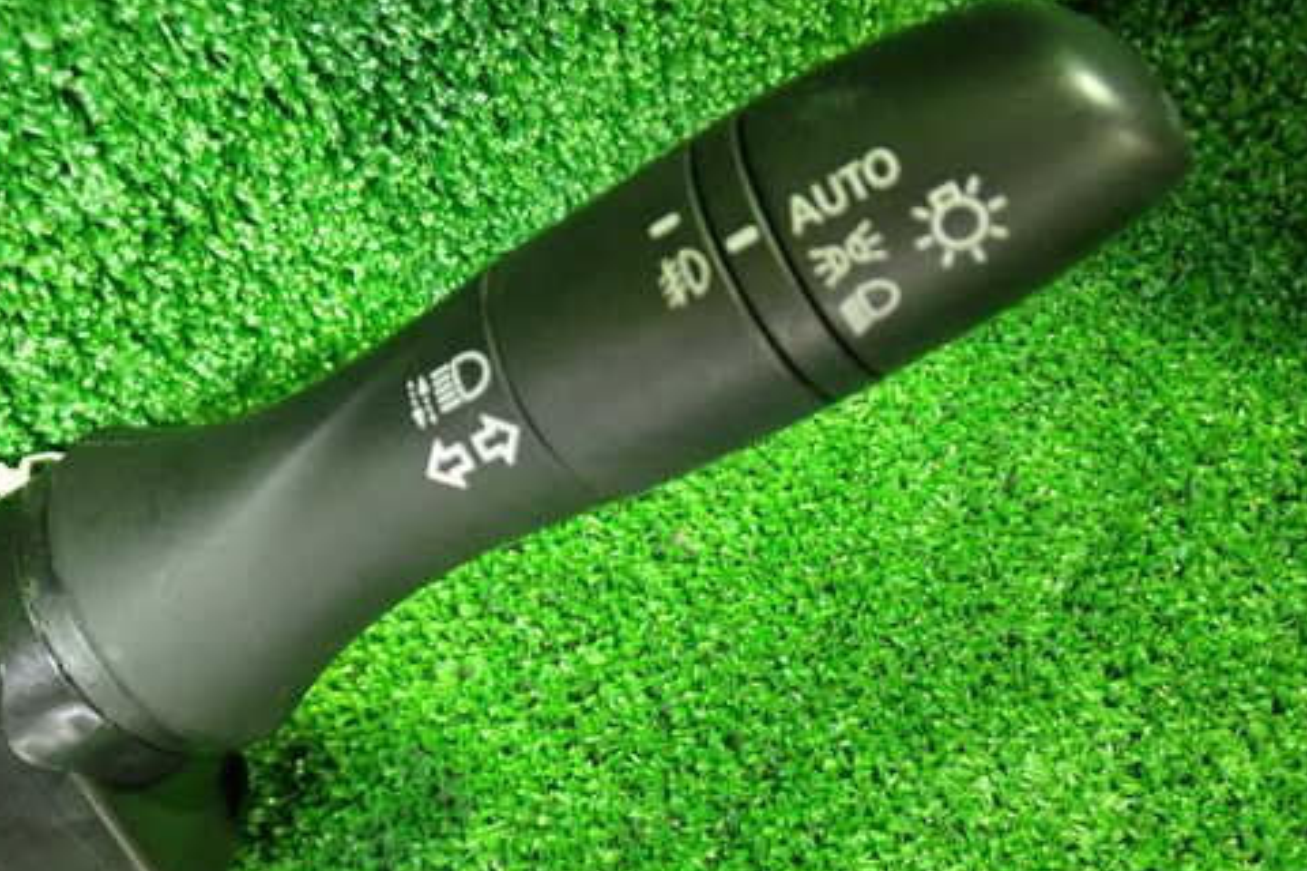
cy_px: 427
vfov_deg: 34.2
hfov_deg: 49.4
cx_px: 564
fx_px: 1416
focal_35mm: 39
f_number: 2.3
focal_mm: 5.4
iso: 800
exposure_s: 1/20
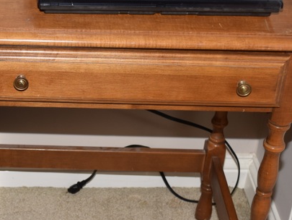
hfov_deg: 18.6
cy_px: 133
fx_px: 871
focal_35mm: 103
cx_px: 13
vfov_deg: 14.3
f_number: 5.6
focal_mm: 29
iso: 100
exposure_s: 1/100
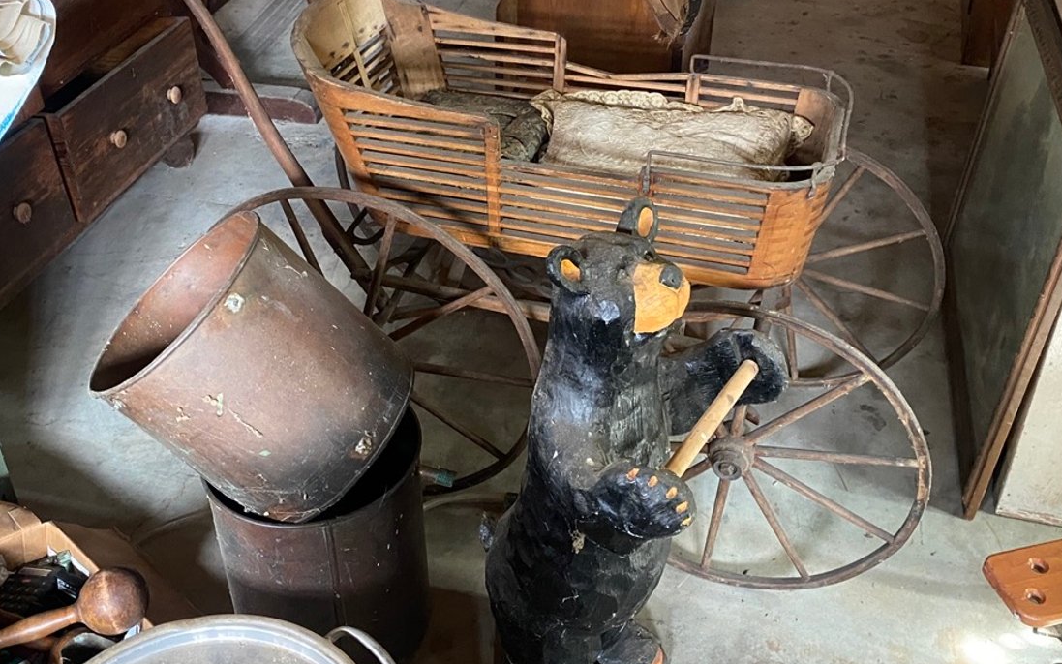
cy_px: 230
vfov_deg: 33.3
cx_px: 454
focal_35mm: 38
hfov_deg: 51.4
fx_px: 1100
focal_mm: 4.25
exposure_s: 1/32
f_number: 1.8
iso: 640
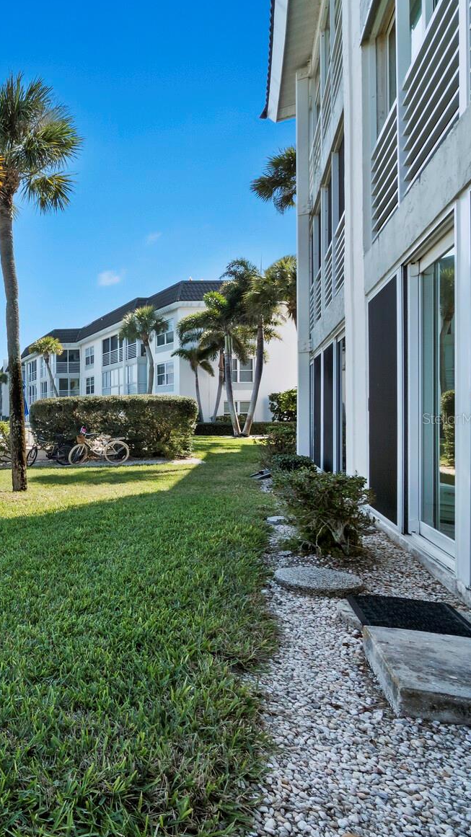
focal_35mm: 21
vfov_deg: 83.8
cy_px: 418
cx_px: -86
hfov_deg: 39.6
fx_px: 466
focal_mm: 7
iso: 400
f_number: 10
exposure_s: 1/200
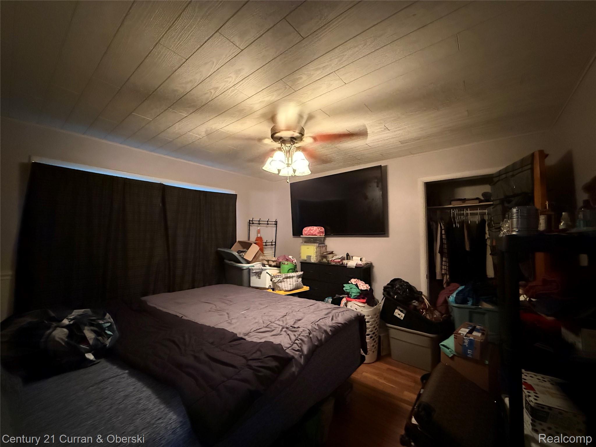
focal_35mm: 14
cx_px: 298
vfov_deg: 85.7
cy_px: 224
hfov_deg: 102.1
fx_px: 241
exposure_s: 1/40
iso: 1600
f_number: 2.2
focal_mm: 2.22
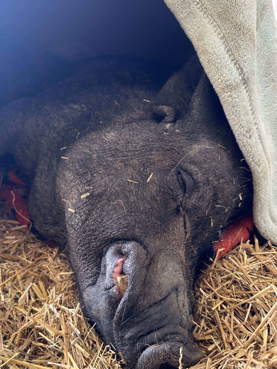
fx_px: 309
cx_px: 115
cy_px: 184
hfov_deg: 48.0
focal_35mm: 29
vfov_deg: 61.7
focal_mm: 6.86
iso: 250
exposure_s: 1/86
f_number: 1.78
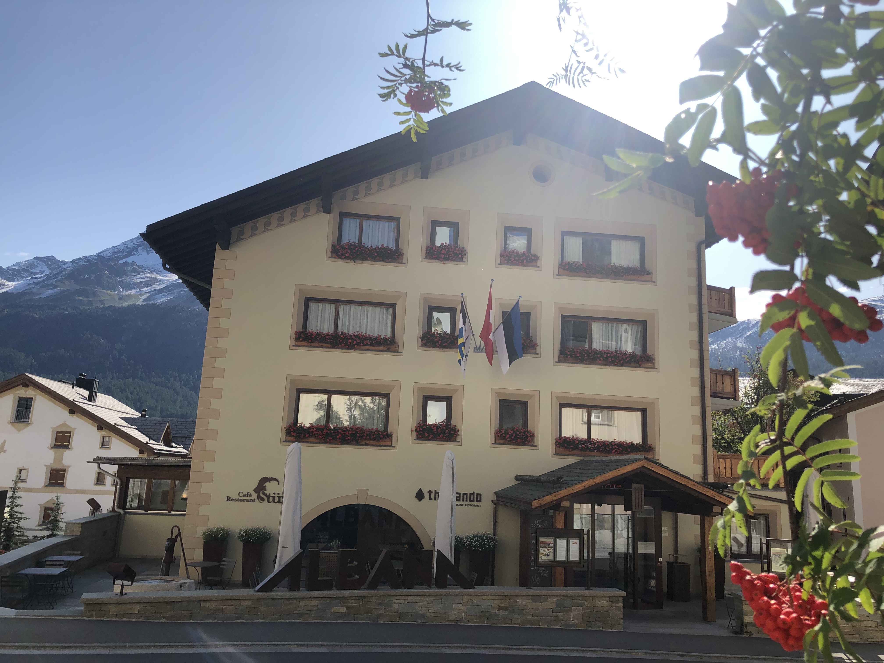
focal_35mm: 28
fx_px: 715
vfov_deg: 49.7
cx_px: 442
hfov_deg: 63.4
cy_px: 332
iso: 20
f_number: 1.8
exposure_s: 1/2404
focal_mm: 3.99
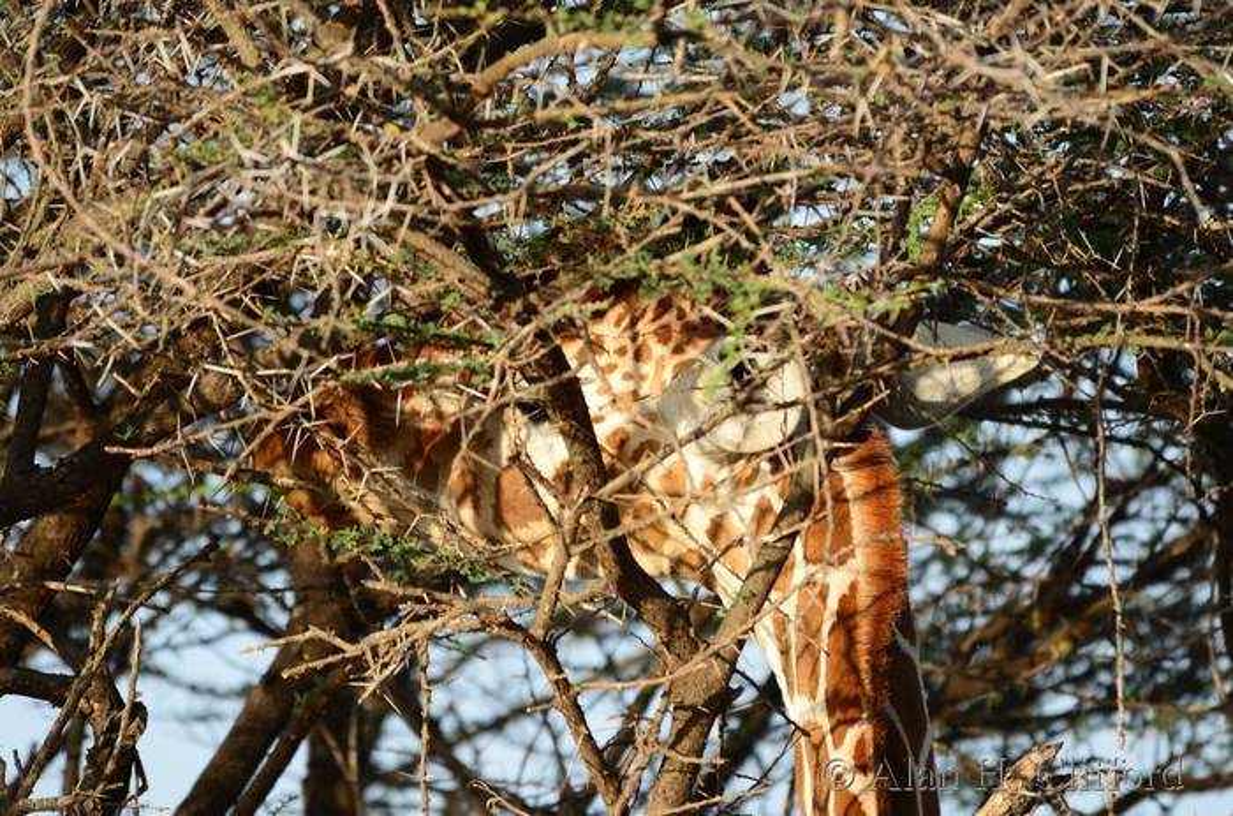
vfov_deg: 2.3
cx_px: 616
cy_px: 408
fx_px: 20499
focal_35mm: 600
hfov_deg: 3.4
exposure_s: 1/500
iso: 320
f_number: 5.6
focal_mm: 400
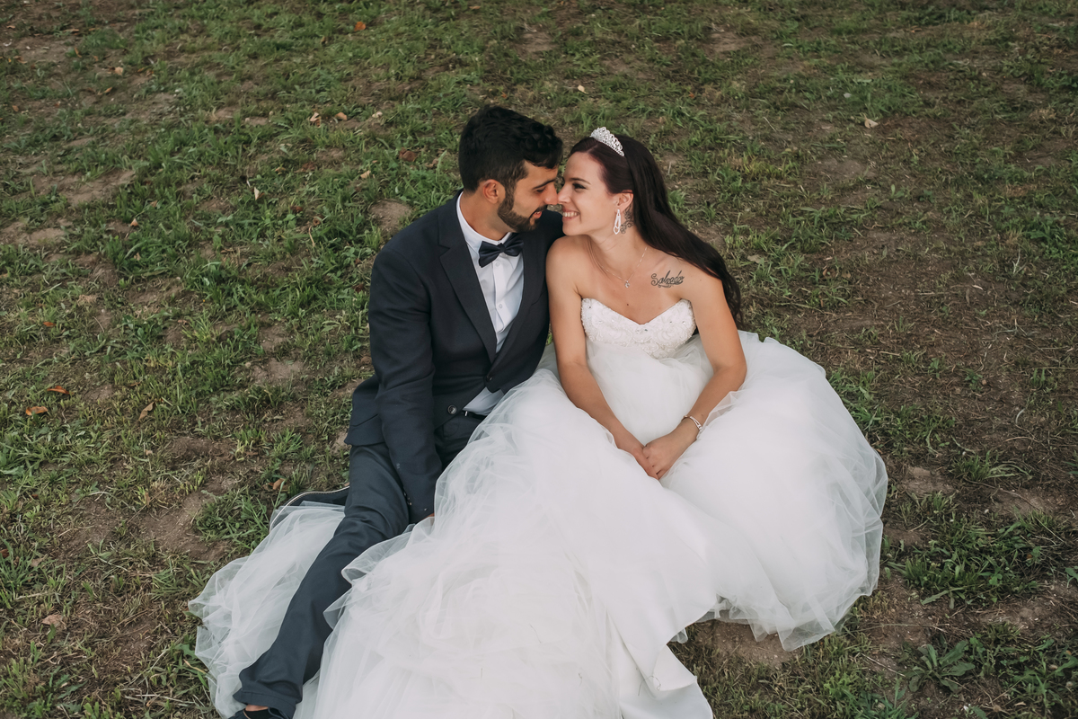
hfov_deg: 54.4
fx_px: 1048
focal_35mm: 35
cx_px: 539
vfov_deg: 37.9
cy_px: 360
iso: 1250
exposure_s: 1/160
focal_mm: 23
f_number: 2.8
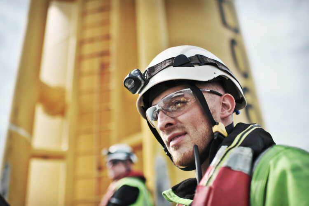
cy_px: 103
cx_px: 154
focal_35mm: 35
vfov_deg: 37.9
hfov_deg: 54.4
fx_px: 300
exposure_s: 1/8000
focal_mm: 35
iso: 125
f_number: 2
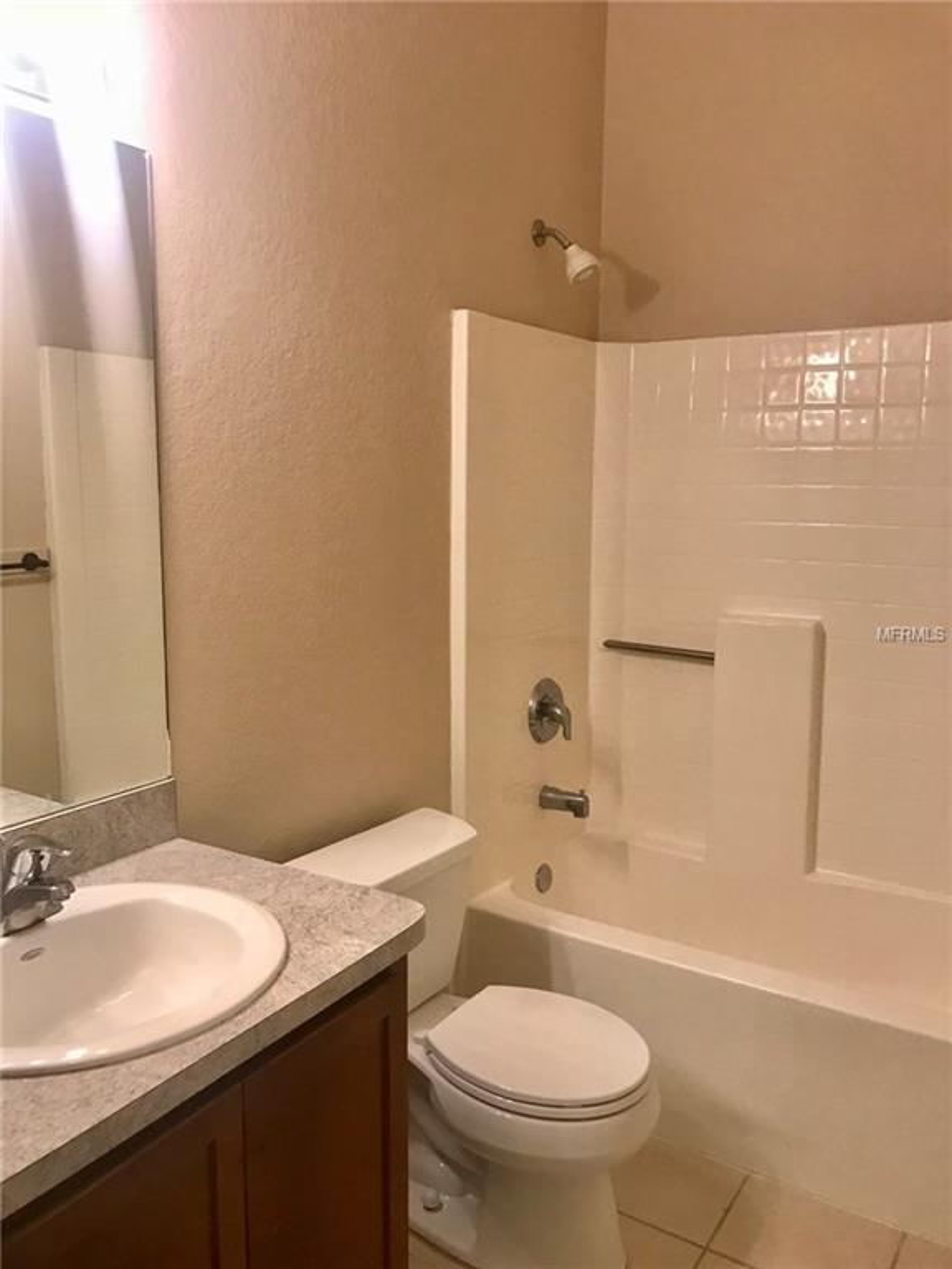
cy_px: 634
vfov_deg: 63.4
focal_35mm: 28
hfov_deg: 49.7
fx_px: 1027
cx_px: 476
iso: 40
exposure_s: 1/30
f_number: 1.8
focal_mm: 3.99
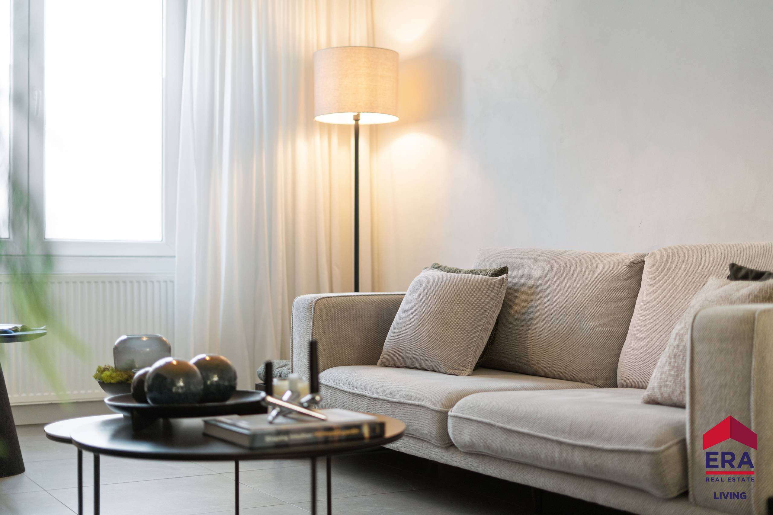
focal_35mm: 50
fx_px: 1073
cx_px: 386
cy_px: 258
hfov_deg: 39.6
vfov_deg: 27.0
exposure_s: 1/125
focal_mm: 50
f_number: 1.8
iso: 250
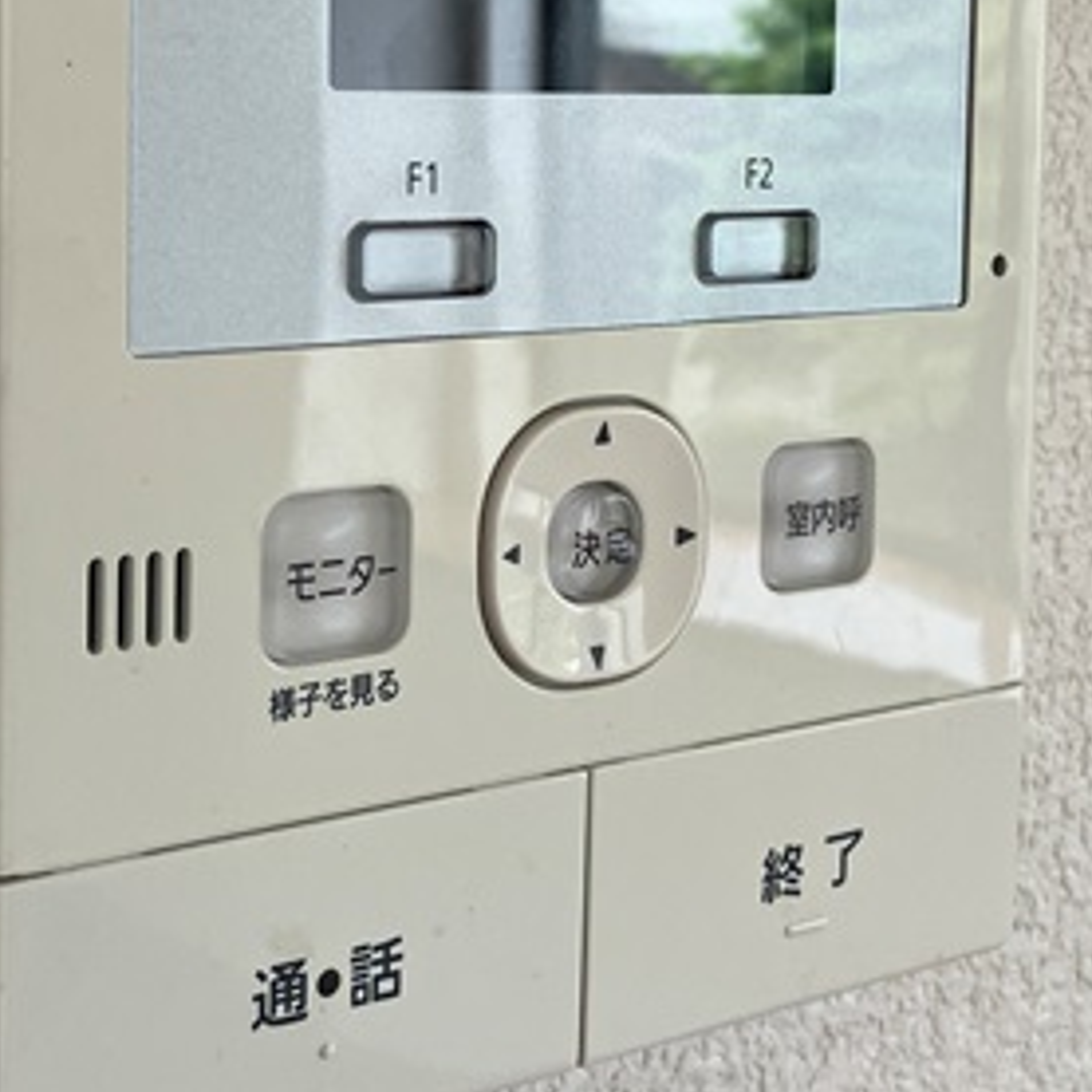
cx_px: 426
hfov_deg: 25.3
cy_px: 264
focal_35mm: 68
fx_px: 2427
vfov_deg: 25.0
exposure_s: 1/121
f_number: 1.8
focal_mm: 3.99
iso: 50
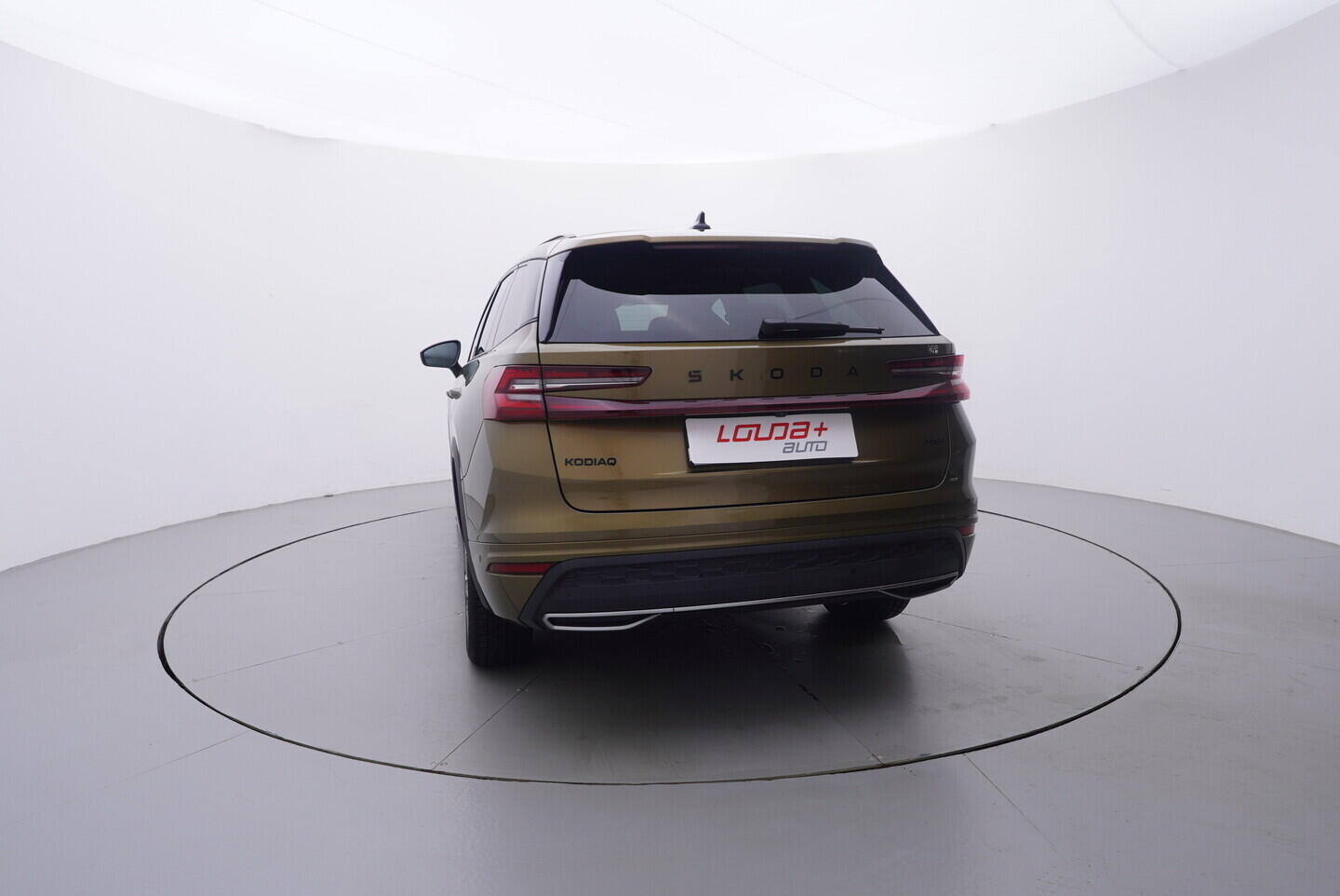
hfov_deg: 77.3
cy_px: 448
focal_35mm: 22
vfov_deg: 56.2
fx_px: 838
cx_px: 670
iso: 200
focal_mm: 15
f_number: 5
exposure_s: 1/80
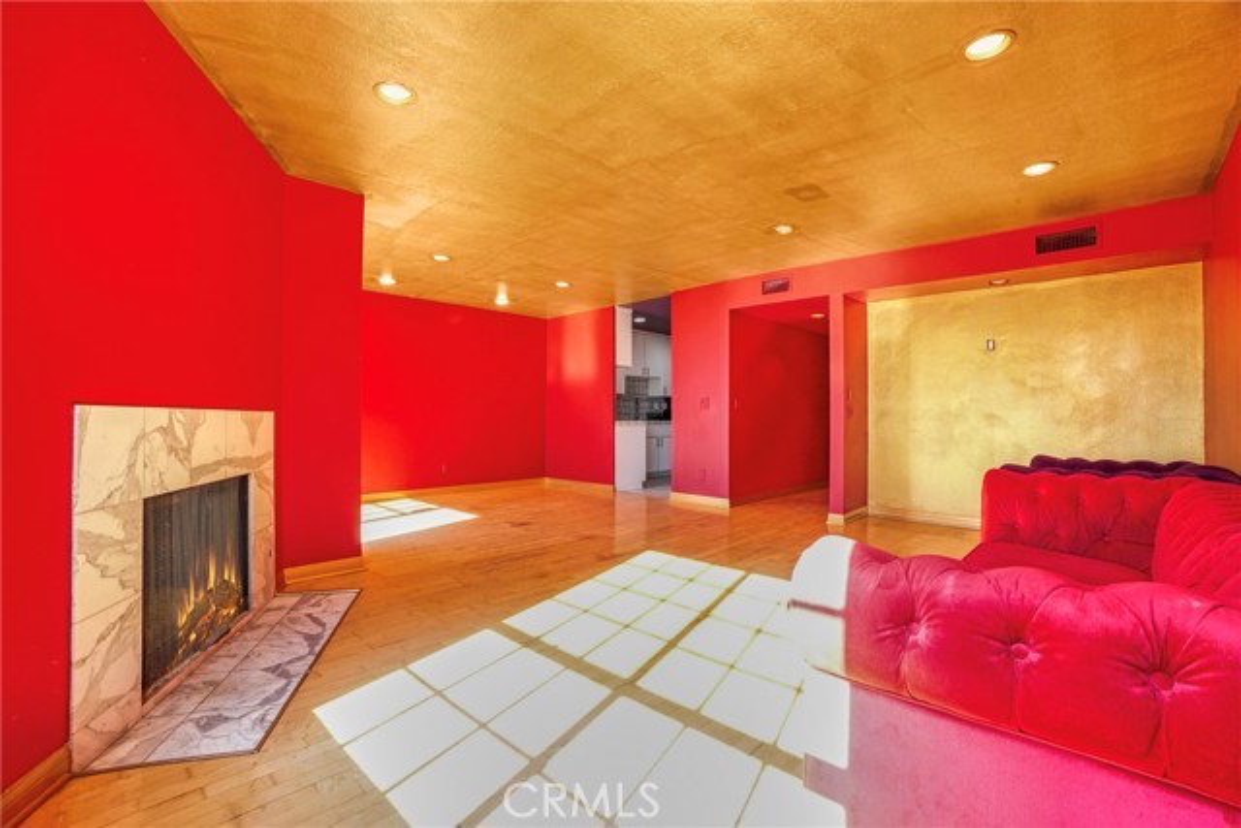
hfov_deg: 100.4
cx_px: 620
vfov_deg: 77.4
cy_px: 414
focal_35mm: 15
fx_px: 517
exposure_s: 1/25
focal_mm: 10
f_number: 9
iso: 400
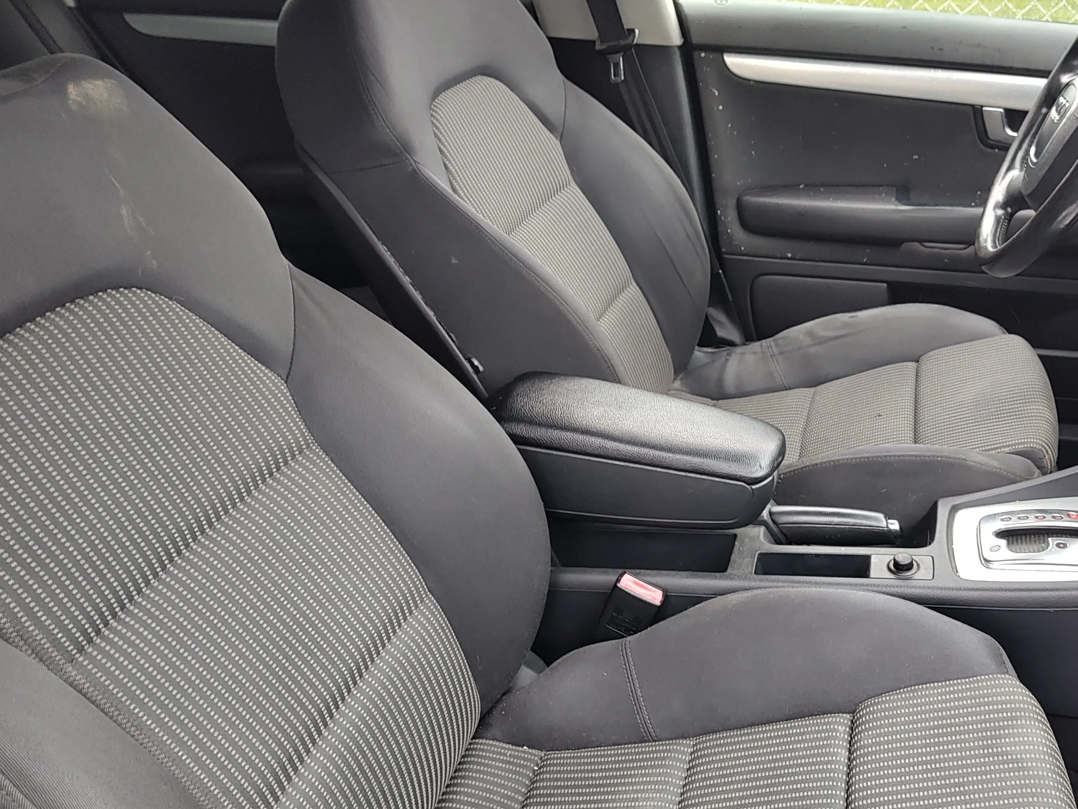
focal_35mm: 33
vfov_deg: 42.7
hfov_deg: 54.7
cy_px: 495
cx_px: 675
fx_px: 1028
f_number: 1.8
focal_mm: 5.56
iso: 380
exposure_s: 1/50
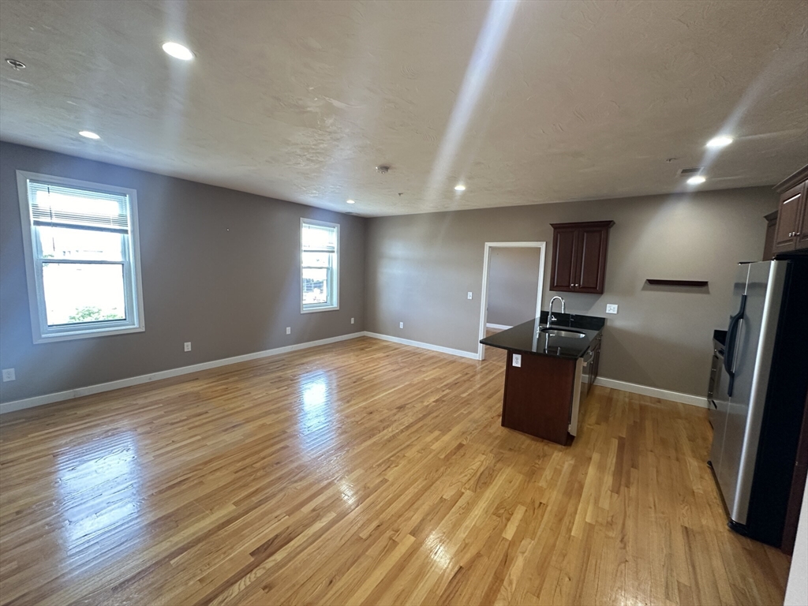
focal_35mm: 14
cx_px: 404
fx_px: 327
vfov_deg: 85.7
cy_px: 303
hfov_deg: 102.1
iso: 200
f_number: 2.2
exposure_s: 1/60
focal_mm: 2.22
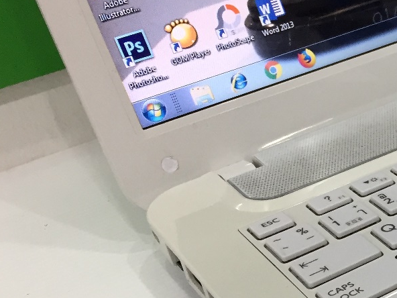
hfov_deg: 21.8
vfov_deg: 18.0
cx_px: 529
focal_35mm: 80
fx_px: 917
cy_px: 296
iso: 50
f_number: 2.2
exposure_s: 1/33
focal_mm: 4.15
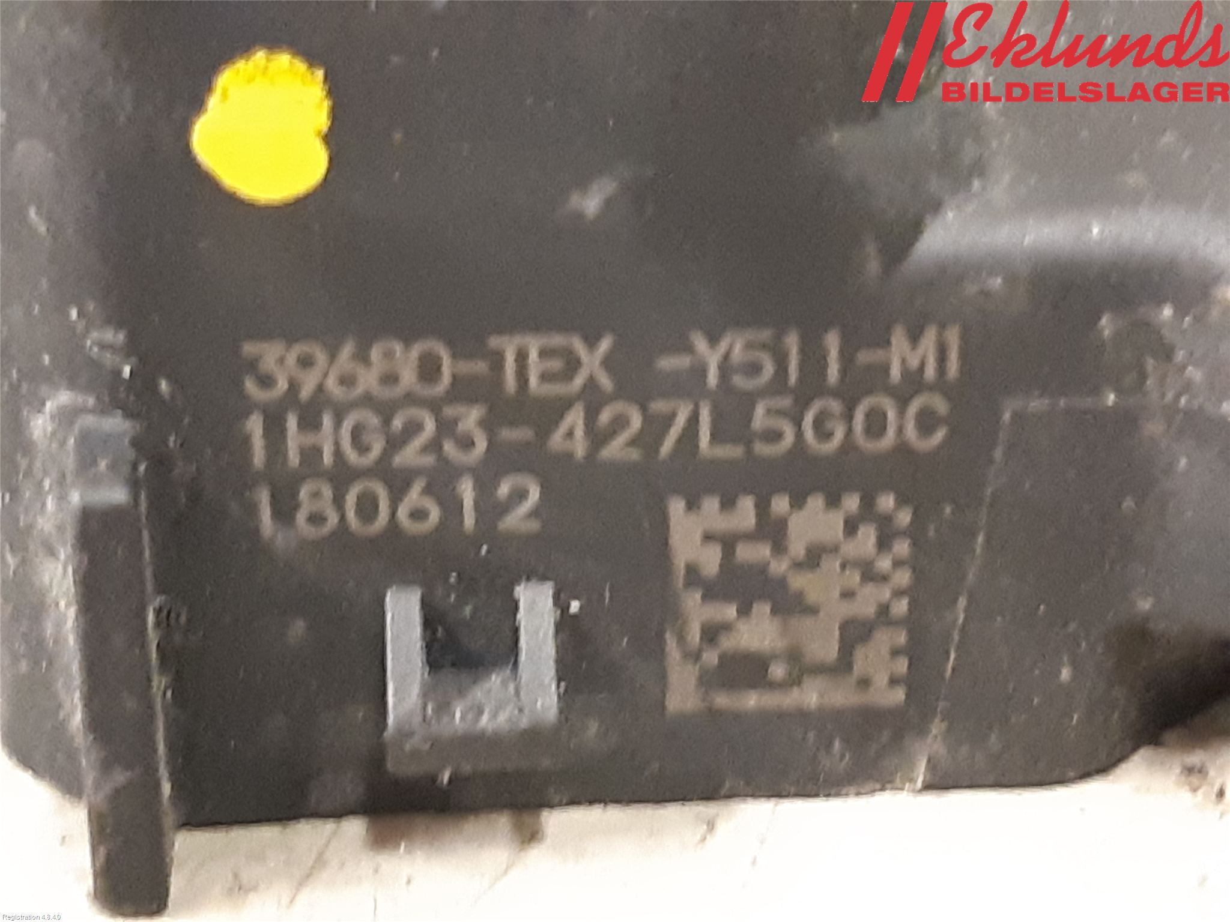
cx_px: 615
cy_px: 461
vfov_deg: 53.1
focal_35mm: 26
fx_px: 924
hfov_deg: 67.3
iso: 400
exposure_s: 1/25
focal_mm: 3.93
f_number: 1.7
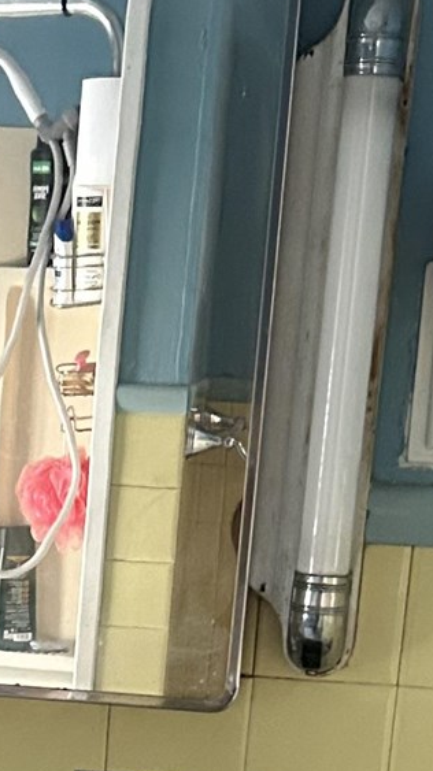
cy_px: 942
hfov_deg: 10.2
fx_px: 2372
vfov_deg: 17.5
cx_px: -149
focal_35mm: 116
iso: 500
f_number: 1.5
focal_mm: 5.7
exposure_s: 1/60
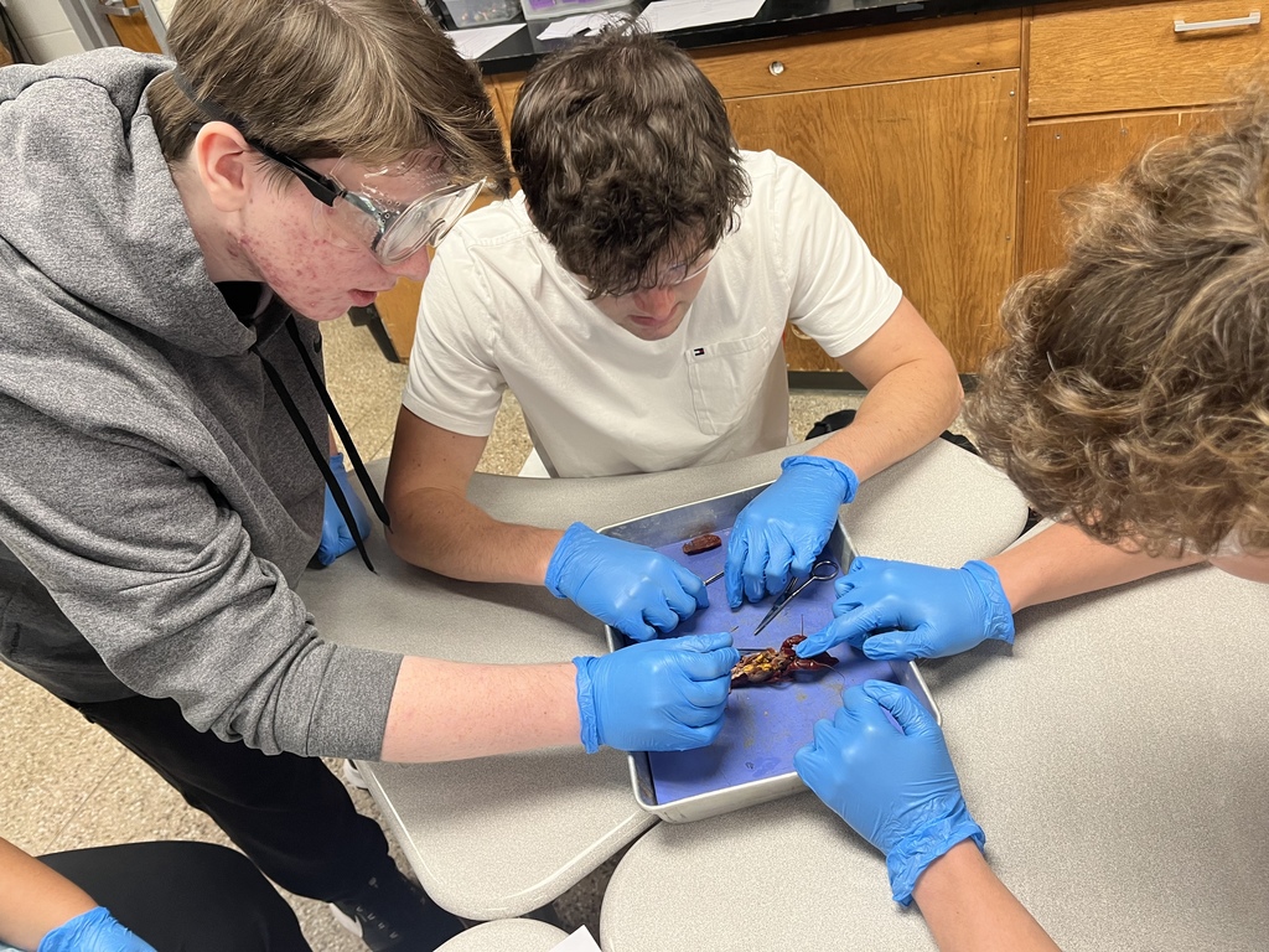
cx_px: 634
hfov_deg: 67.3
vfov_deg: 53.1
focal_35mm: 26
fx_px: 953
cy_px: 476
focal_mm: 5.1
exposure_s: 1/40
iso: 100
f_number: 1.6
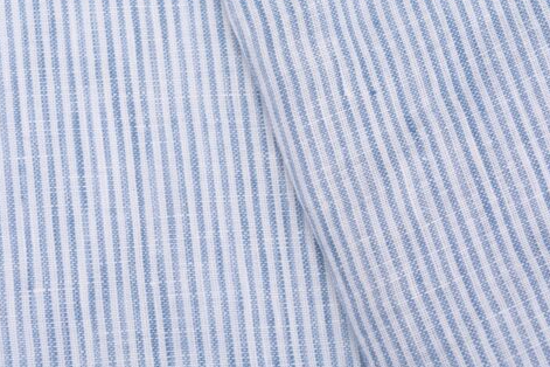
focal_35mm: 88
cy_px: 177
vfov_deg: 15.6
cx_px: 287
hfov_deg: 23.2
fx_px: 1337
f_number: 11
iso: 100
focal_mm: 55
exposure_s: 1/125
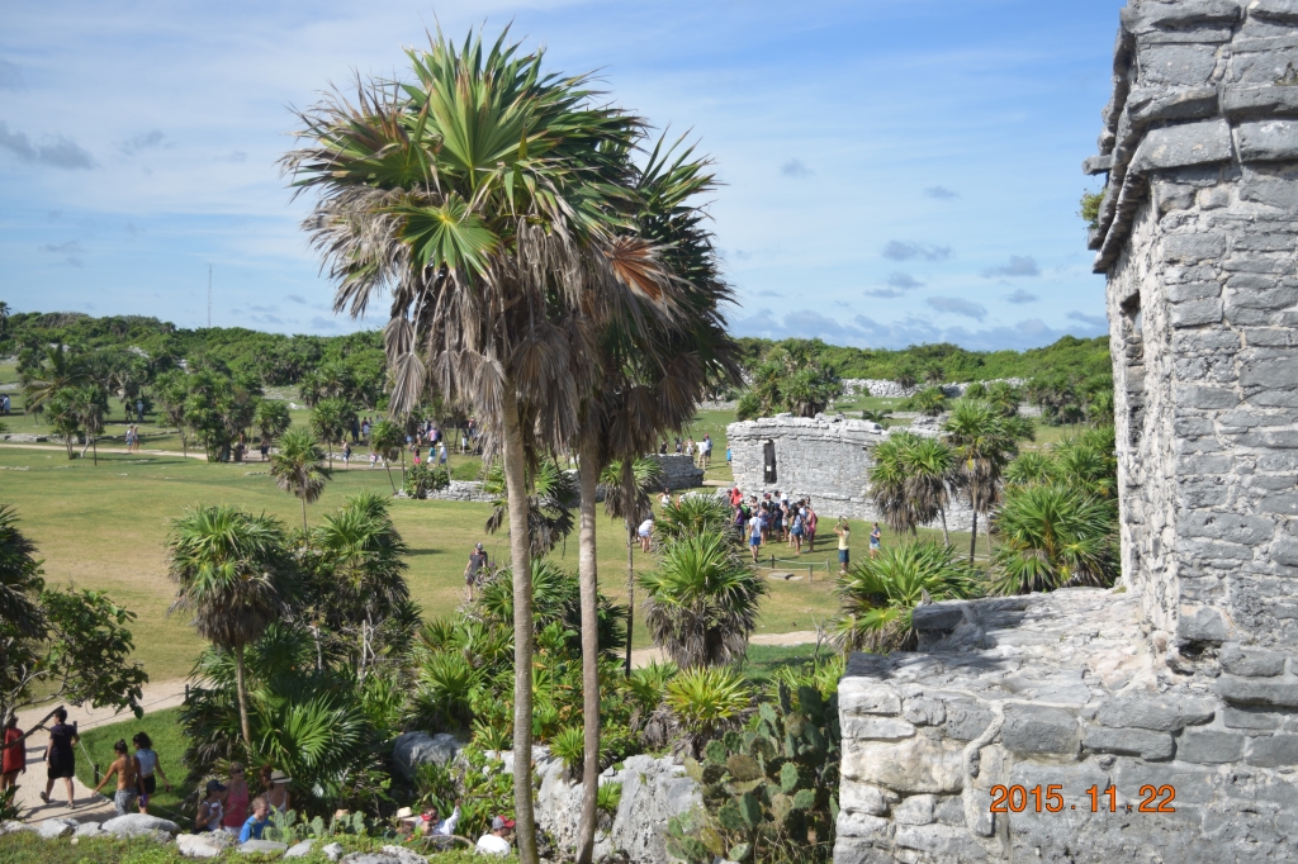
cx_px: 649
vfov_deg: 29.8
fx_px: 1622
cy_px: 432
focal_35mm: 45
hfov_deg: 43.6
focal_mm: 30
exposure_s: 1/1600
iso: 200
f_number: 4.2
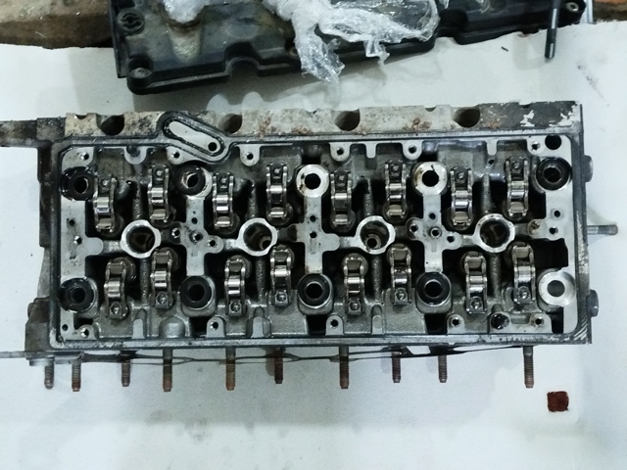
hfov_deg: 39.7
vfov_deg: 30.3
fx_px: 869
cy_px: 235
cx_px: 314
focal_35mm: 48
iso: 640
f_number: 1.7
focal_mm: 5.31
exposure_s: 1/17
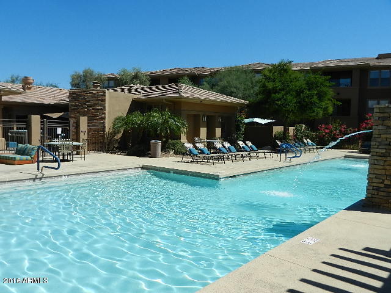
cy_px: 146
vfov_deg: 48.2
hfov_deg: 61.7
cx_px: 196
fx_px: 328
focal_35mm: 29
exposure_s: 1/640
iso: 160
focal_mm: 5.1
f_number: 7.2
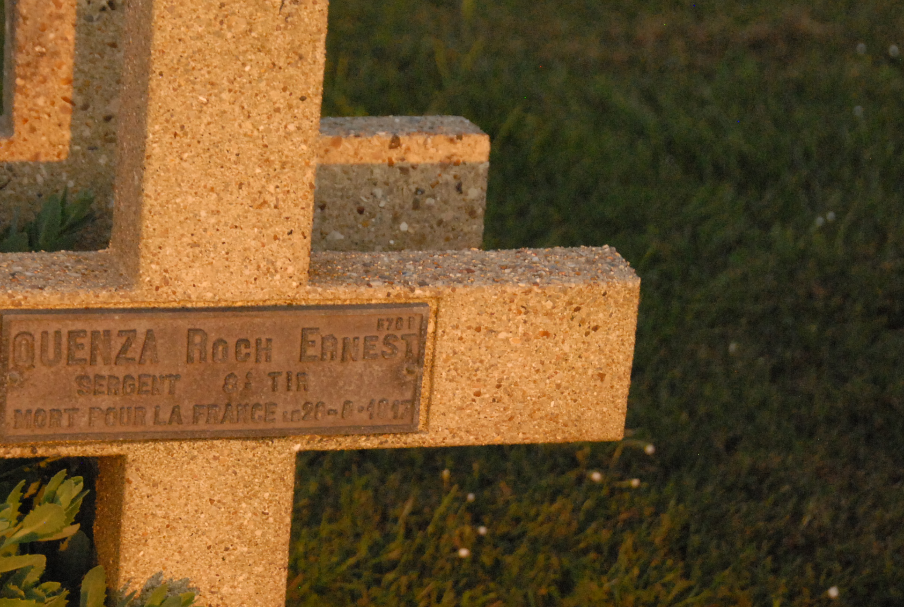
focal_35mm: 169
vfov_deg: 8.2
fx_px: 4246
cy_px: 423
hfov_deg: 12.2
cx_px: 402
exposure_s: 1/1250
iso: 1600
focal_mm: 75
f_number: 7.1
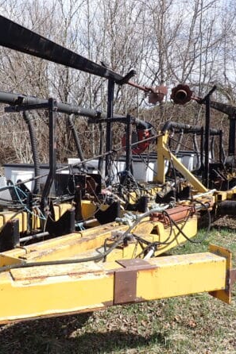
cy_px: 177
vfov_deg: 54.5
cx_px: 84
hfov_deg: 37.5
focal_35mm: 35
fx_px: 344
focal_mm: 4.5
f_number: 2.8
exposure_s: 1/800
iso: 100
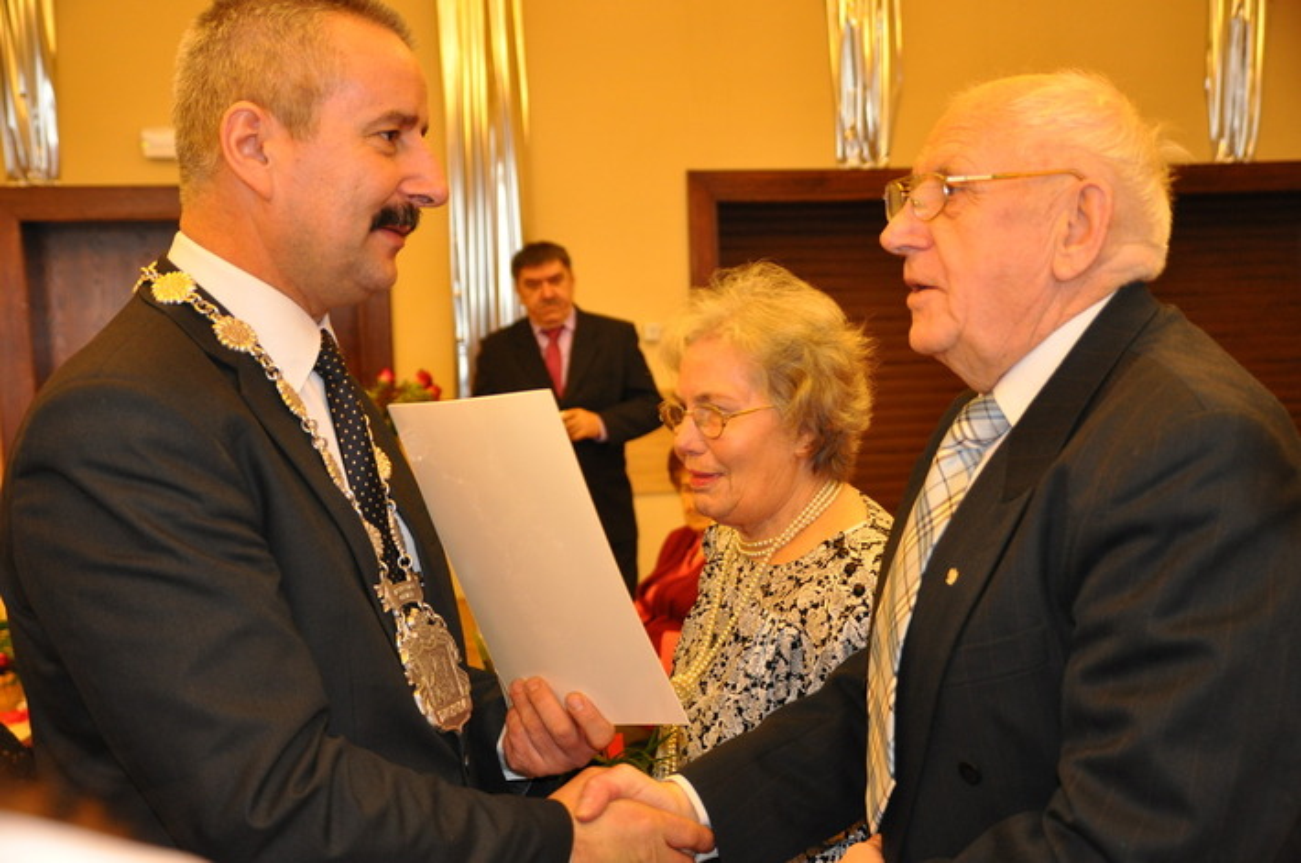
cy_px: 432
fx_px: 1407
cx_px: 650
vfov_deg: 34.1
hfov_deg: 49.6
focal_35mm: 39
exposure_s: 1/60
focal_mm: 26
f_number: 3.2
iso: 800
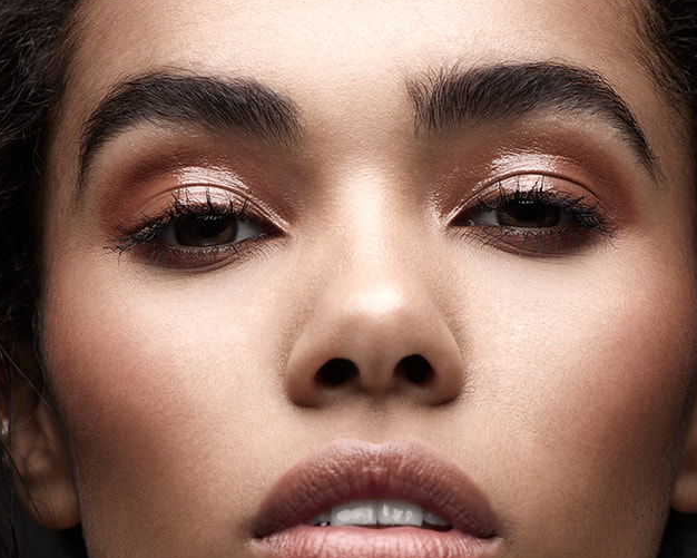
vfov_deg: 6.1
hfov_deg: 7.7
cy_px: 547
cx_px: 356
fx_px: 5199
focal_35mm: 252
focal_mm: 105
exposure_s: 1/125
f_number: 8
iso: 100
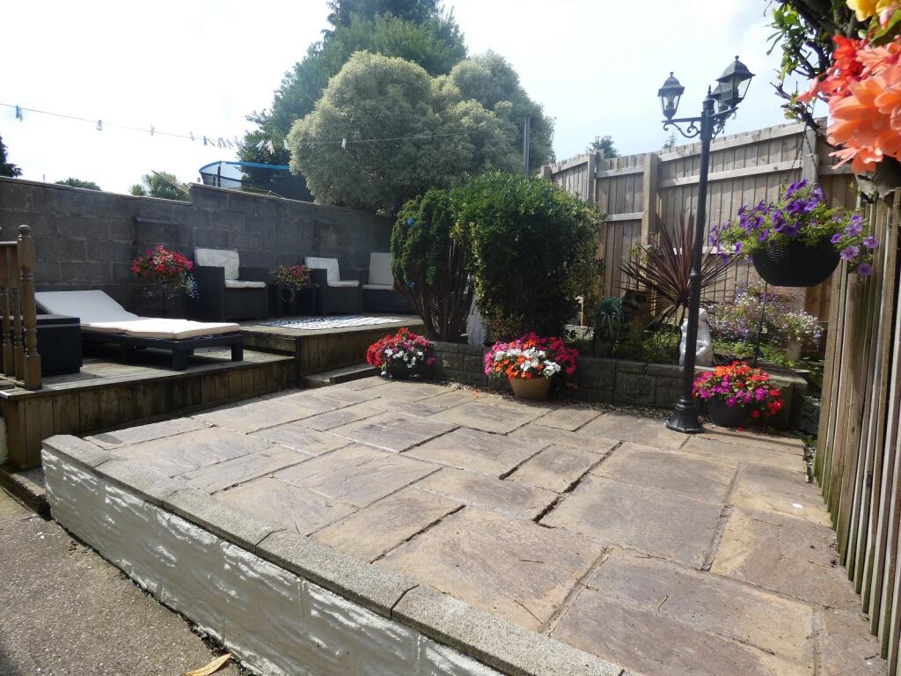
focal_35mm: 20
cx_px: 450
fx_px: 521
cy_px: 338
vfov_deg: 66.0
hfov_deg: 81.7
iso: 80
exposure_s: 1/800
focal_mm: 3.6
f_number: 3.2
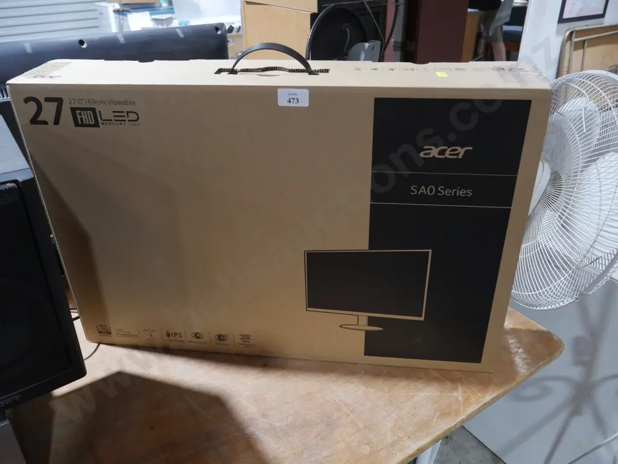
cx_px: 309
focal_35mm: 28
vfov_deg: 49.8
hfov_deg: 63.4
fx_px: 500
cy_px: 232
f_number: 4.5
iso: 1000
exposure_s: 1/60
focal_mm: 14
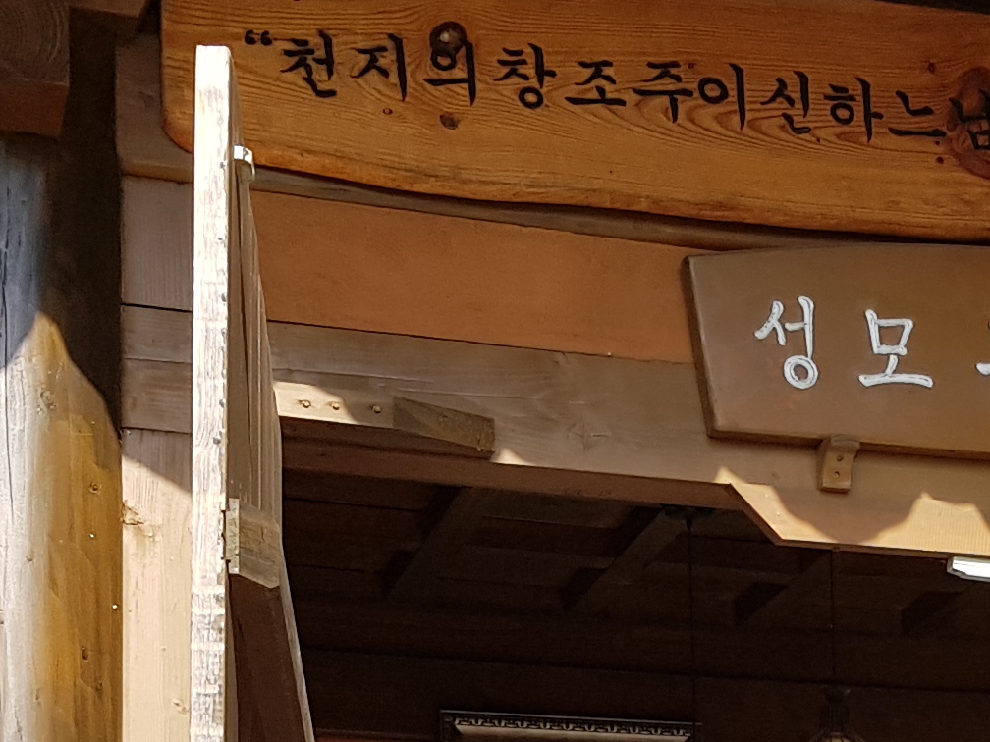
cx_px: 962
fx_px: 2974
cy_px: 1178
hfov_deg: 18.5
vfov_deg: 13.3
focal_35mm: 104
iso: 40
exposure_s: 1/1332
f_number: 1.7
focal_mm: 4.2
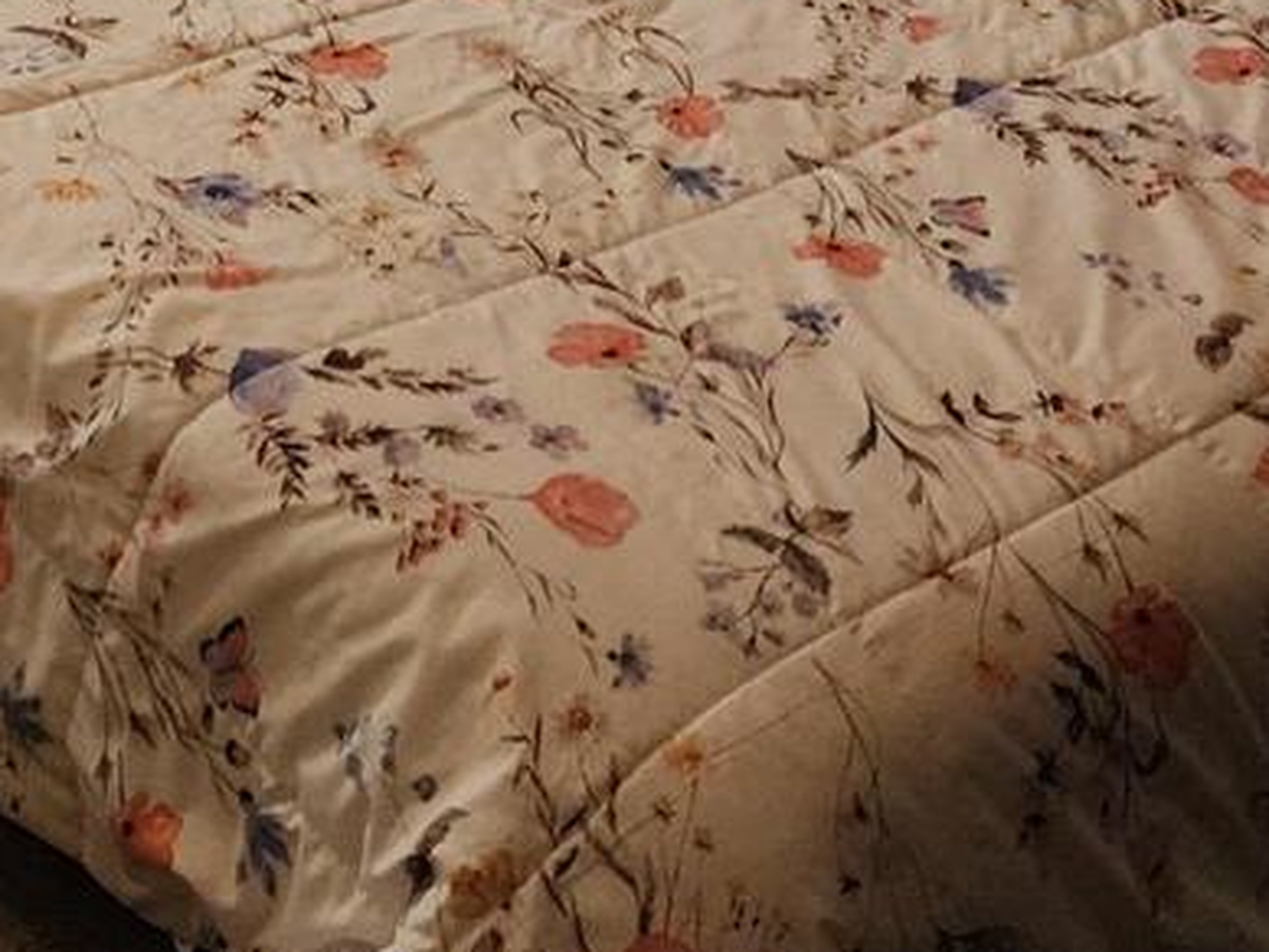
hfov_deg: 20.4
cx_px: -183
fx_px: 3336
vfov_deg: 13.5
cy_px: -1040
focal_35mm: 91
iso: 400
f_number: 1.8
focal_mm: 6.4
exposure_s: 1/120
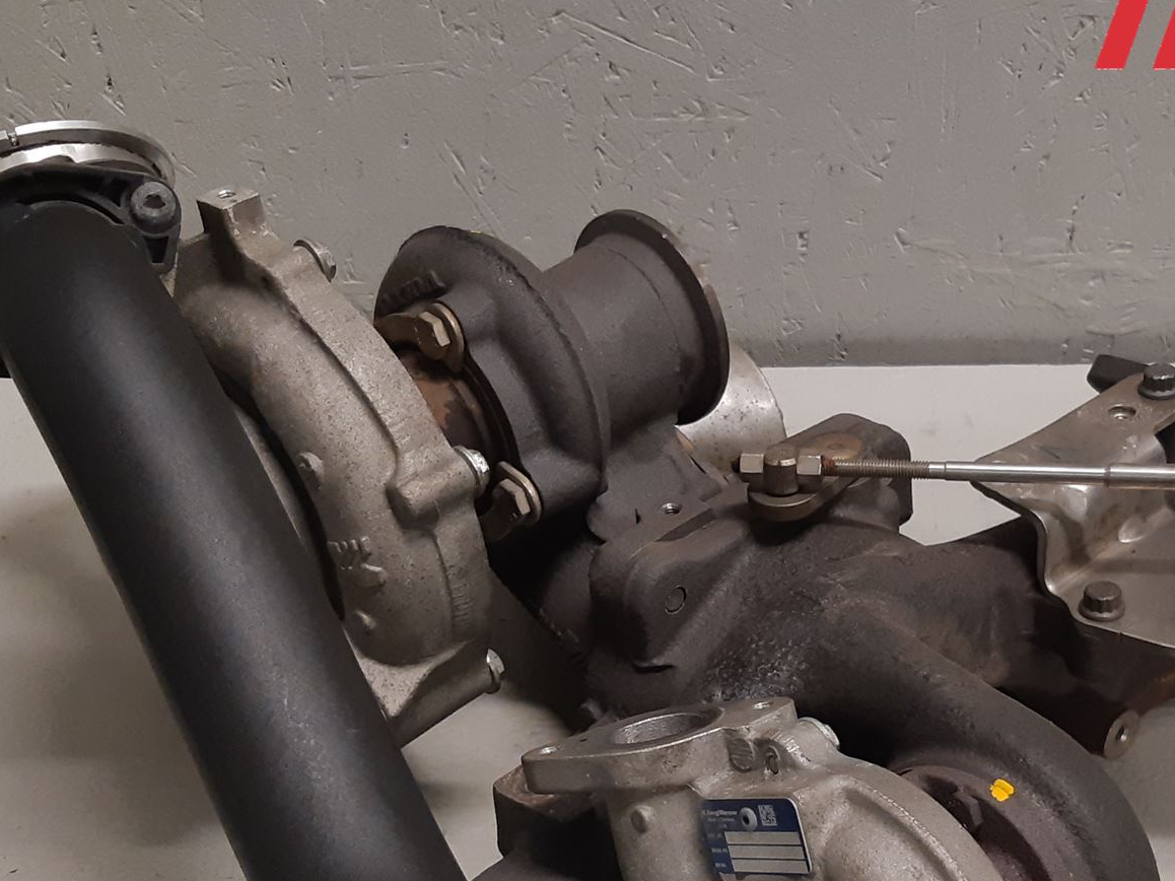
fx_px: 1561
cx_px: 679
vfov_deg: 30.9
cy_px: 677
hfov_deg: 41.1
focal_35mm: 46
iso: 160
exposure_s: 1/50
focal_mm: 3.93
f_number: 1.7
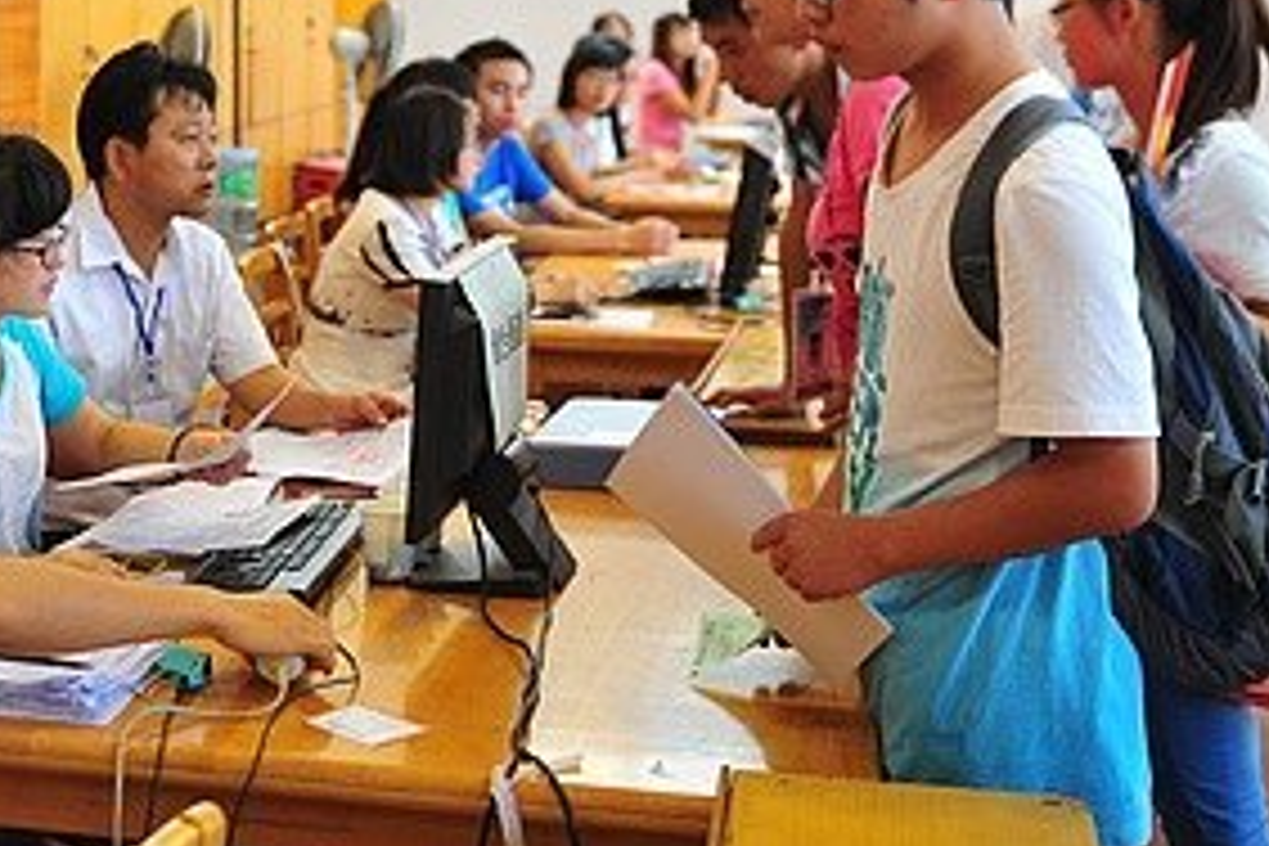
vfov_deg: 19.3
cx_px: 328
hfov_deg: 29.2
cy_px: -34
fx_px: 2397
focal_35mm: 68
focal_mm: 32
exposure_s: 1/160
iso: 640
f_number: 2.8
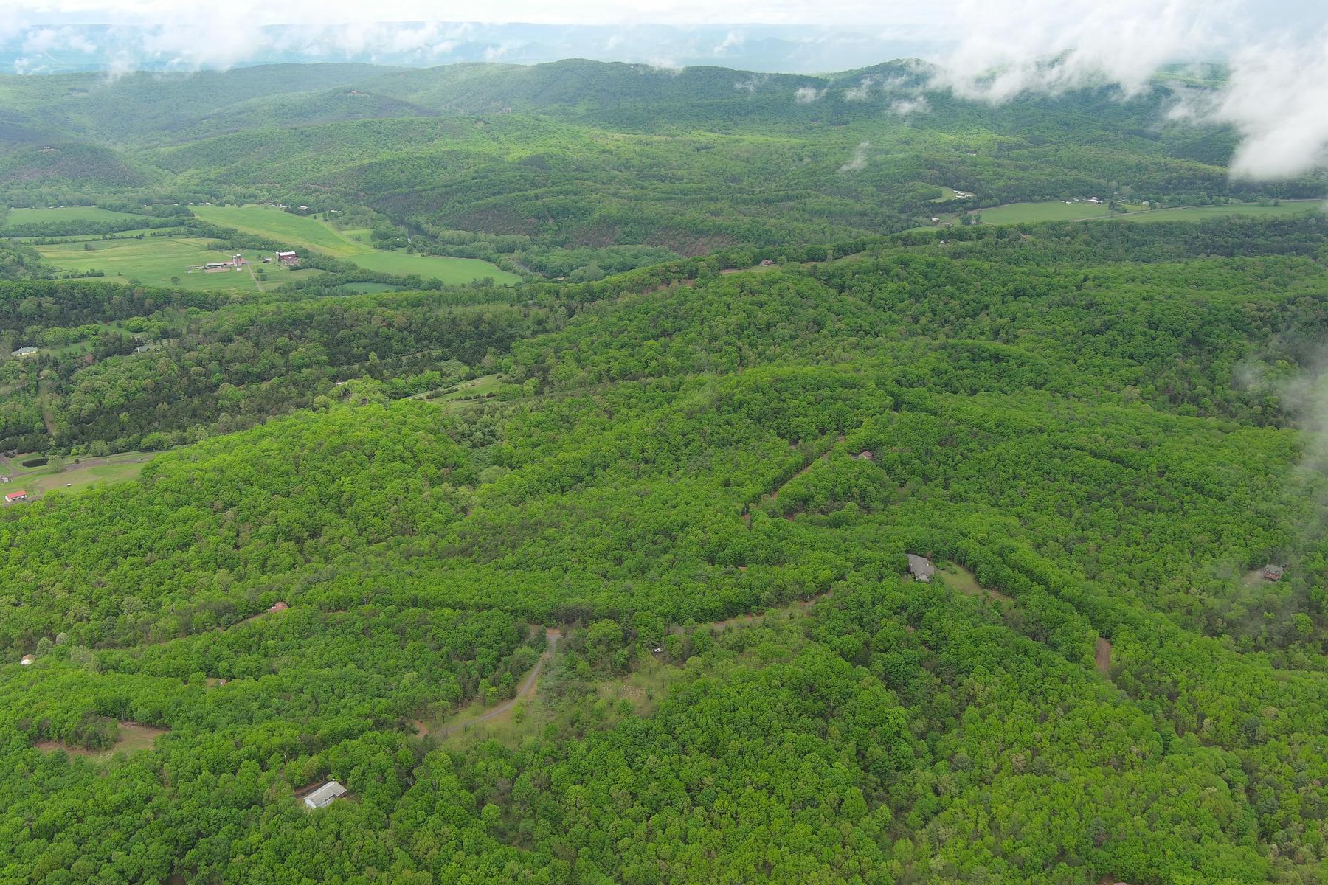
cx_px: 668
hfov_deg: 57.2
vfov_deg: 40.0
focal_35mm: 33
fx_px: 1217
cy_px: 462
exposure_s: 1/678
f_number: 2.8
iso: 100
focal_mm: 10.57
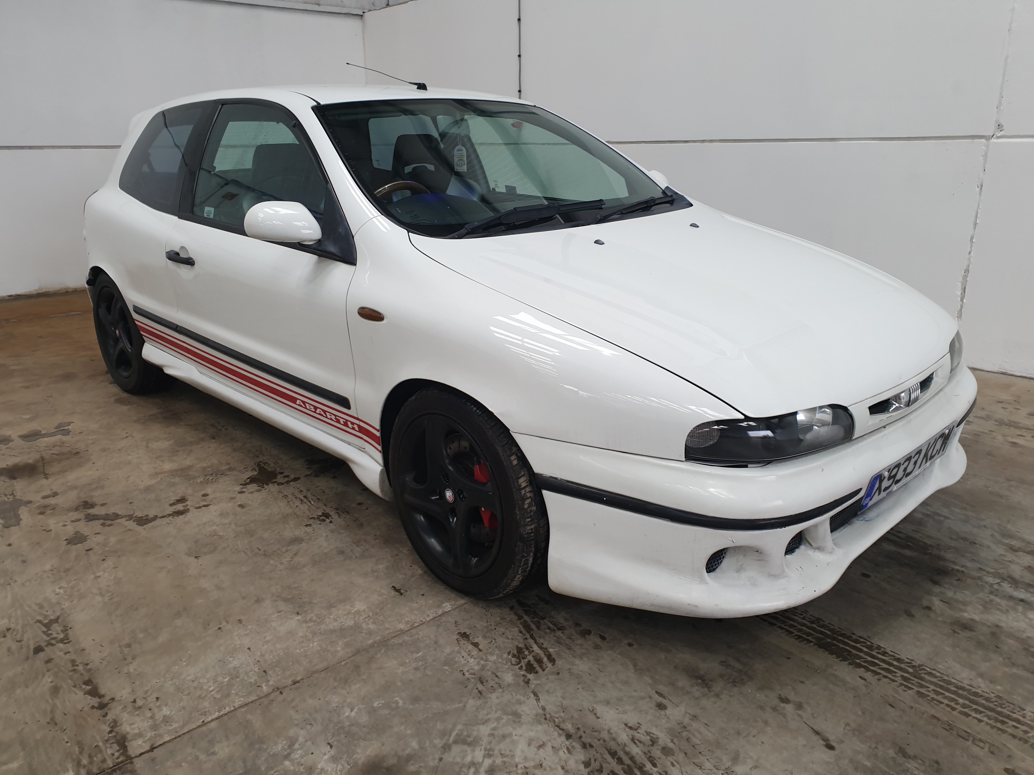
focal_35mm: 26
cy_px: 388
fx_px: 777
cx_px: 517
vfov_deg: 53.1
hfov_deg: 67.3
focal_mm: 4.3
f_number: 2.4
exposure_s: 1/50
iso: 80
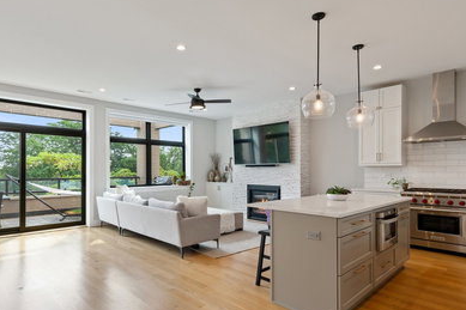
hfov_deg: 80.9
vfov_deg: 59.3
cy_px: 174
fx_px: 272
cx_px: 207
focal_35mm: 21
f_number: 8
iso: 200
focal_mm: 17
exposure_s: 1/15
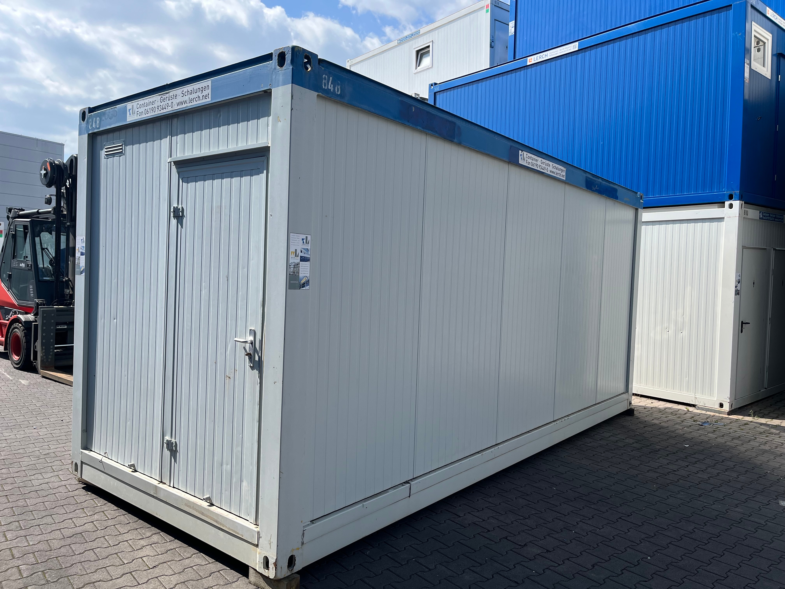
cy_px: 294
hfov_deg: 67.3
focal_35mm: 26
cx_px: 392
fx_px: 590
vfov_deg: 53.1
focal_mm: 5.1
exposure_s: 1/3049
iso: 50
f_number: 1.6
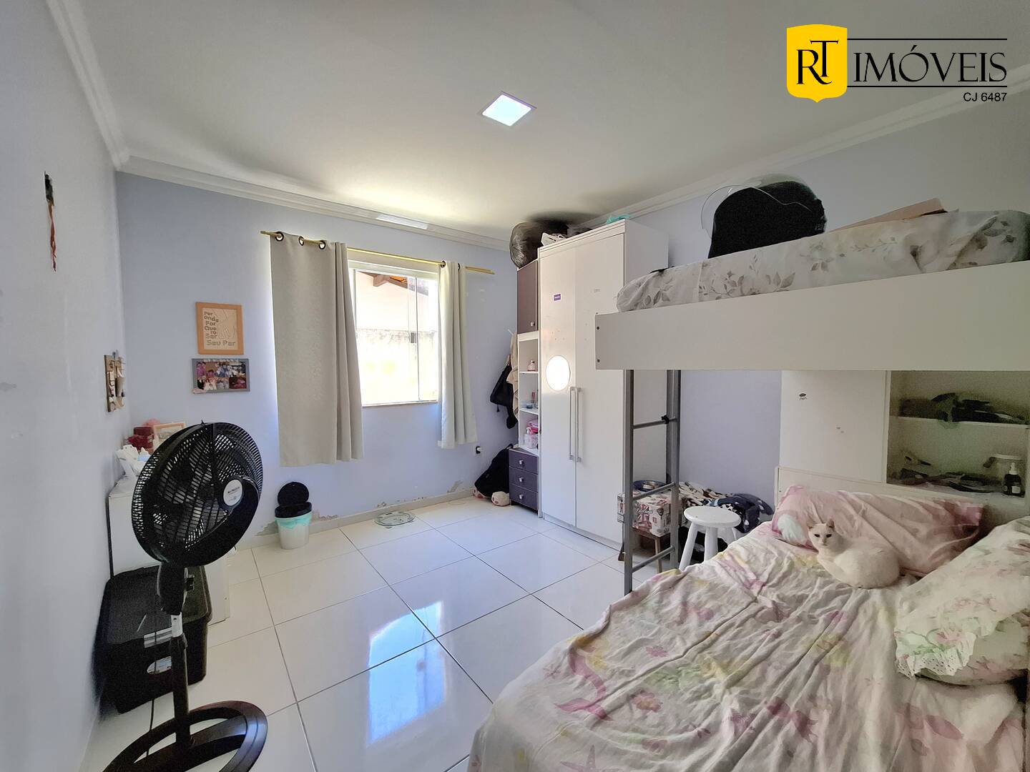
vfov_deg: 89.9
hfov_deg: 106.2
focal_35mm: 13
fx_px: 387
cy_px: 386
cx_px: 515
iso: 50
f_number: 2.2
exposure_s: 1/120
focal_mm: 1.74
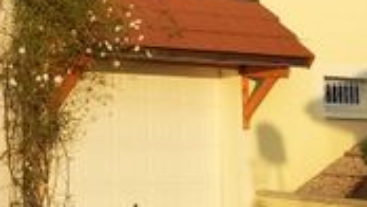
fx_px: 1246
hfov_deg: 16.3
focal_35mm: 128
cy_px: -163
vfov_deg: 9.1
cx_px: -40
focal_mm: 3.81
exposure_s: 1/425
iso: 50
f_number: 2.2
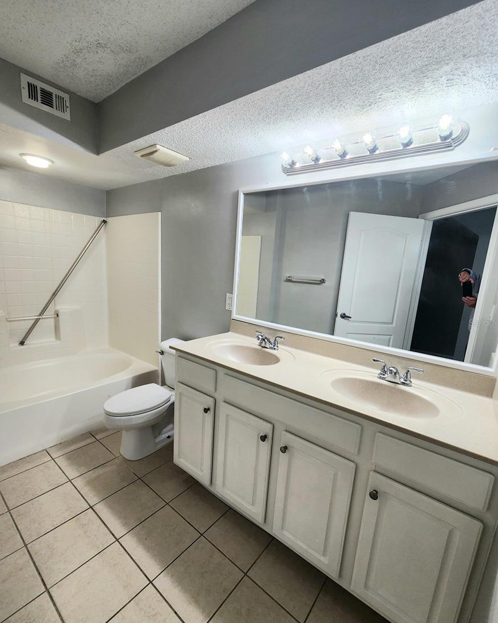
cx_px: 252
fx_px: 258
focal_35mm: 14
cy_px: 322
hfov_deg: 88.0
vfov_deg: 100.7
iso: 80
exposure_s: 1/60.2
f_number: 2.2
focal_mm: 2.2
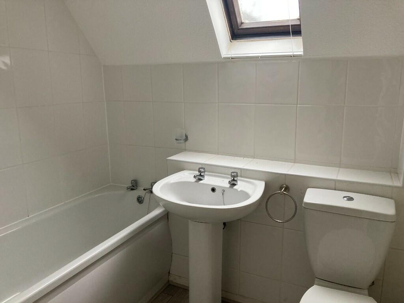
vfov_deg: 49.7
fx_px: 327
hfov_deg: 63.4
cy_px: 152
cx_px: 202
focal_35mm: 28
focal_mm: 3.99
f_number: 1.8
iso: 200
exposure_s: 1/60
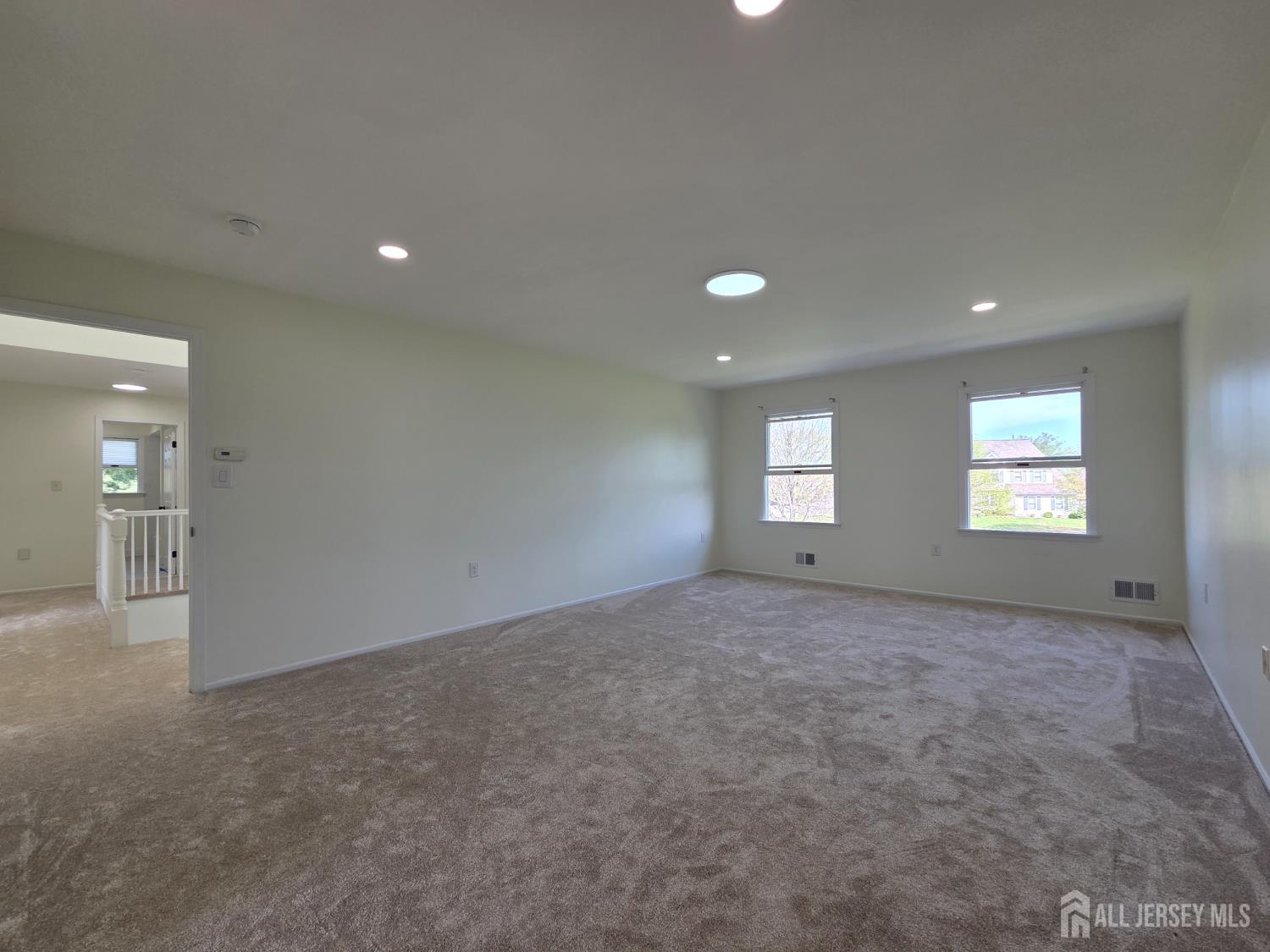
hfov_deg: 106.2
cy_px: 476
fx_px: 477
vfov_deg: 89.9
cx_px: 635
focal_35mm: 13
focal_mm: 2.2
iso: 50
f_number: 2.2
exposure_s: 1/163
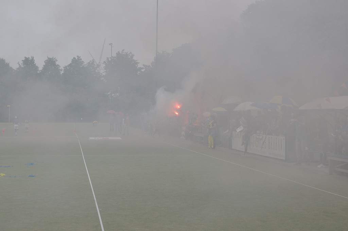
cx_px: 174
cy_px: 116
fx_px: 608
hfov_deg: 31.9
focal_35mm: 63
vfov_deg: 21.5
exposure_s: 1/320
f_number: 9
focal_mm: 42
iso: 400
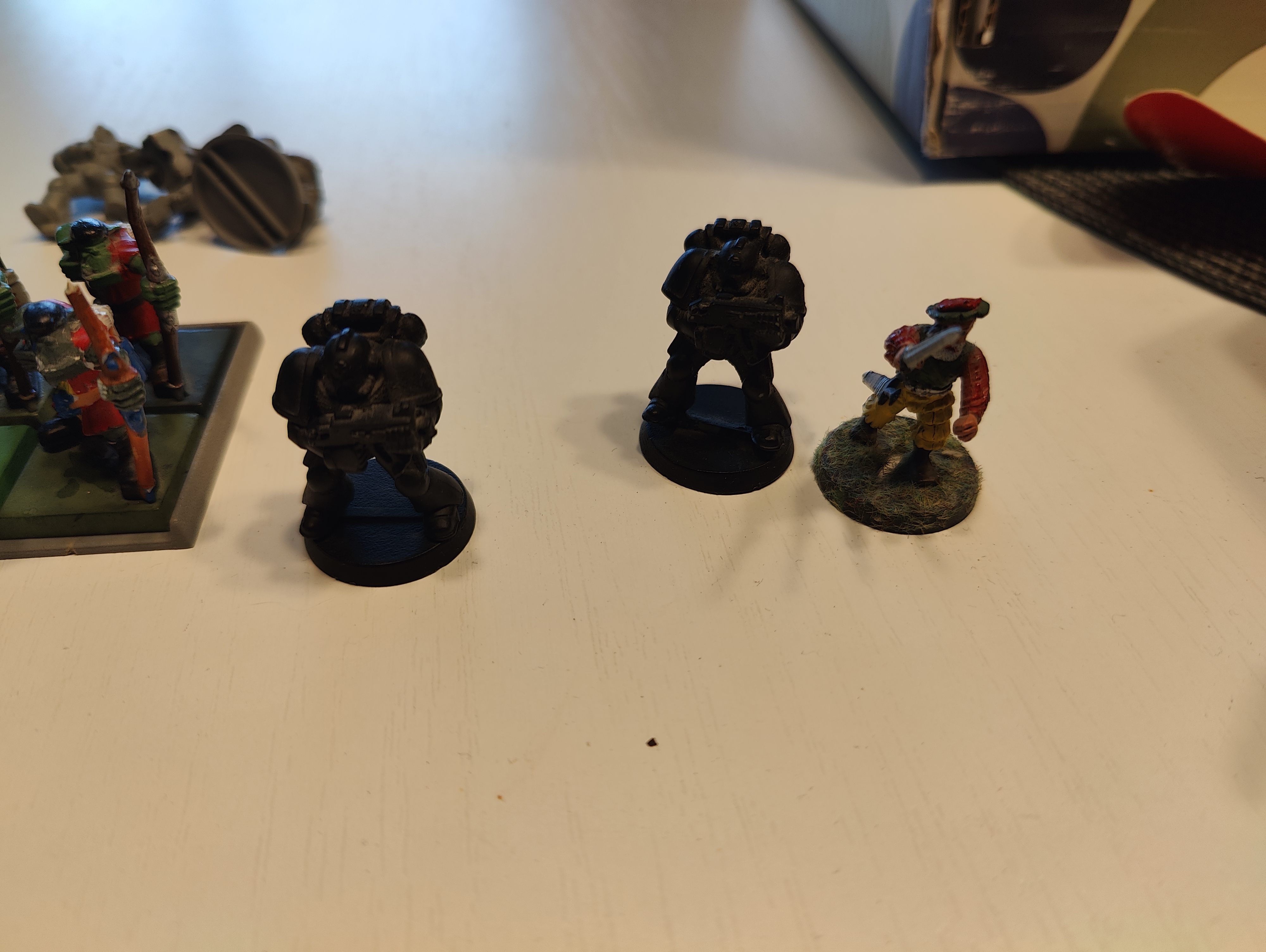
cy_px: 476
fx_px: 842
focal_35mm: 23
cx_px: 633
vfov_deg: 59.0
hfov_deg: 73.9
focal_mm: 6.06
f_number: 1.8
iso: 125
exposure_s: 1/100
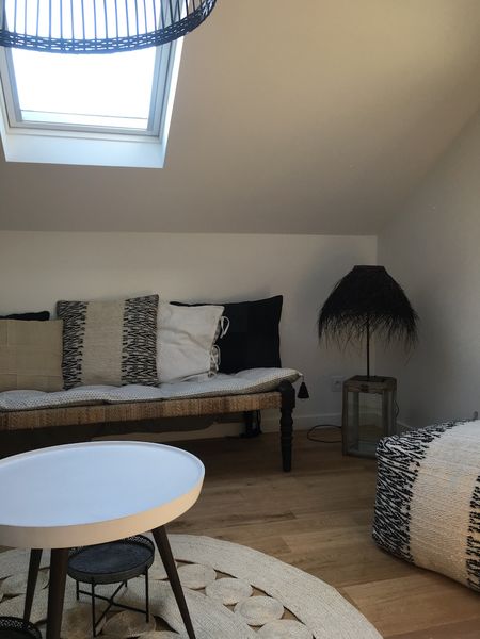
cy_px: 320
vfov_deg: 61.7
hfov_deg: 48.2
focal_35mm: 29
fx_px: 536
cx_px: 240
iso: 40
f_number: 2.2
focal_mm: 4.15
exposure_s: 1/100
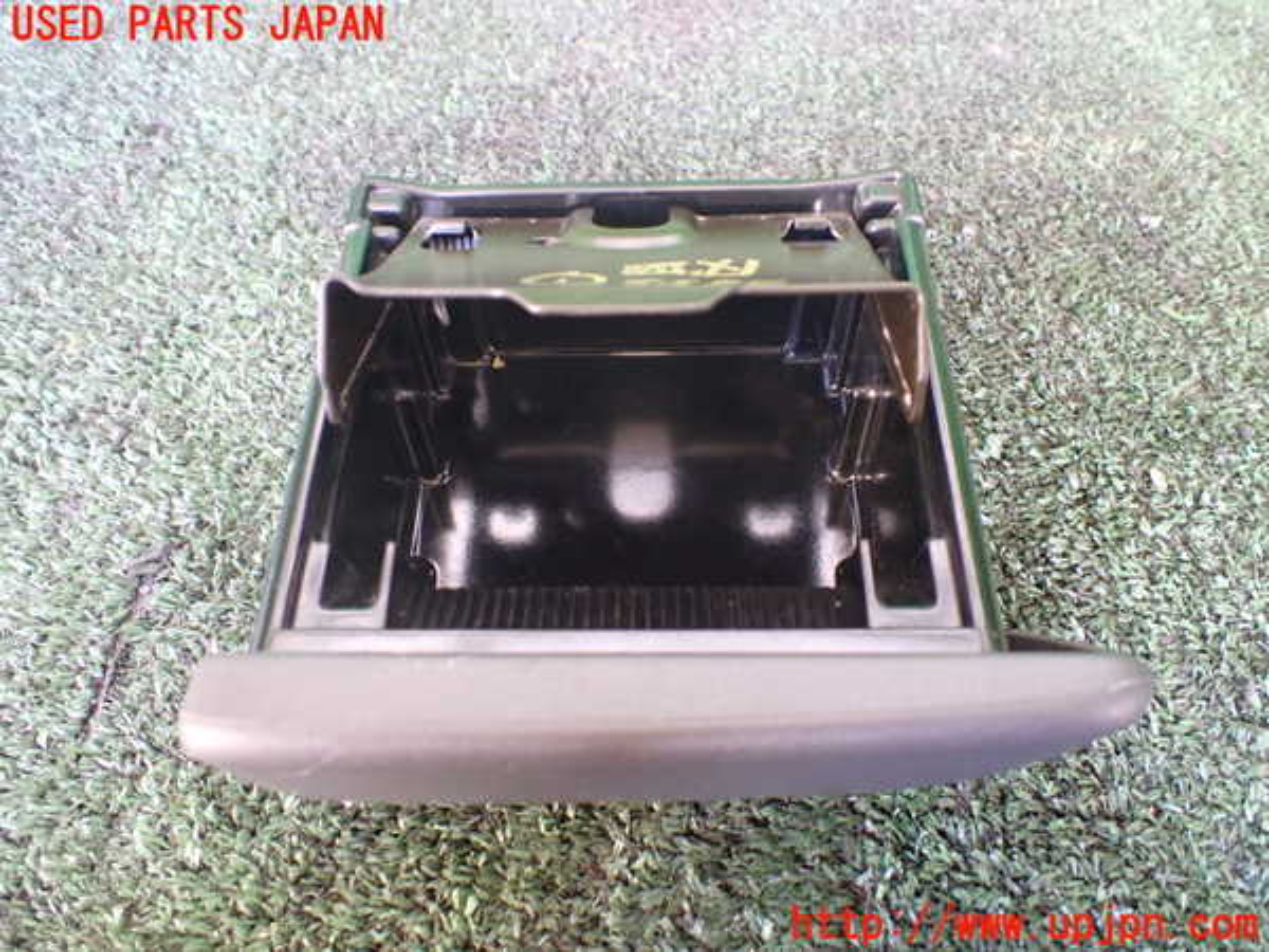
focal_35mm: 30
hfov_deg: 60.0
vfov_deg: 46.8
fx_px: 1100
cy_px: 476
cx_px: 634
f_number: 2.3
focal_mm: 5.4
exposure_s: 1/40
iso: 800
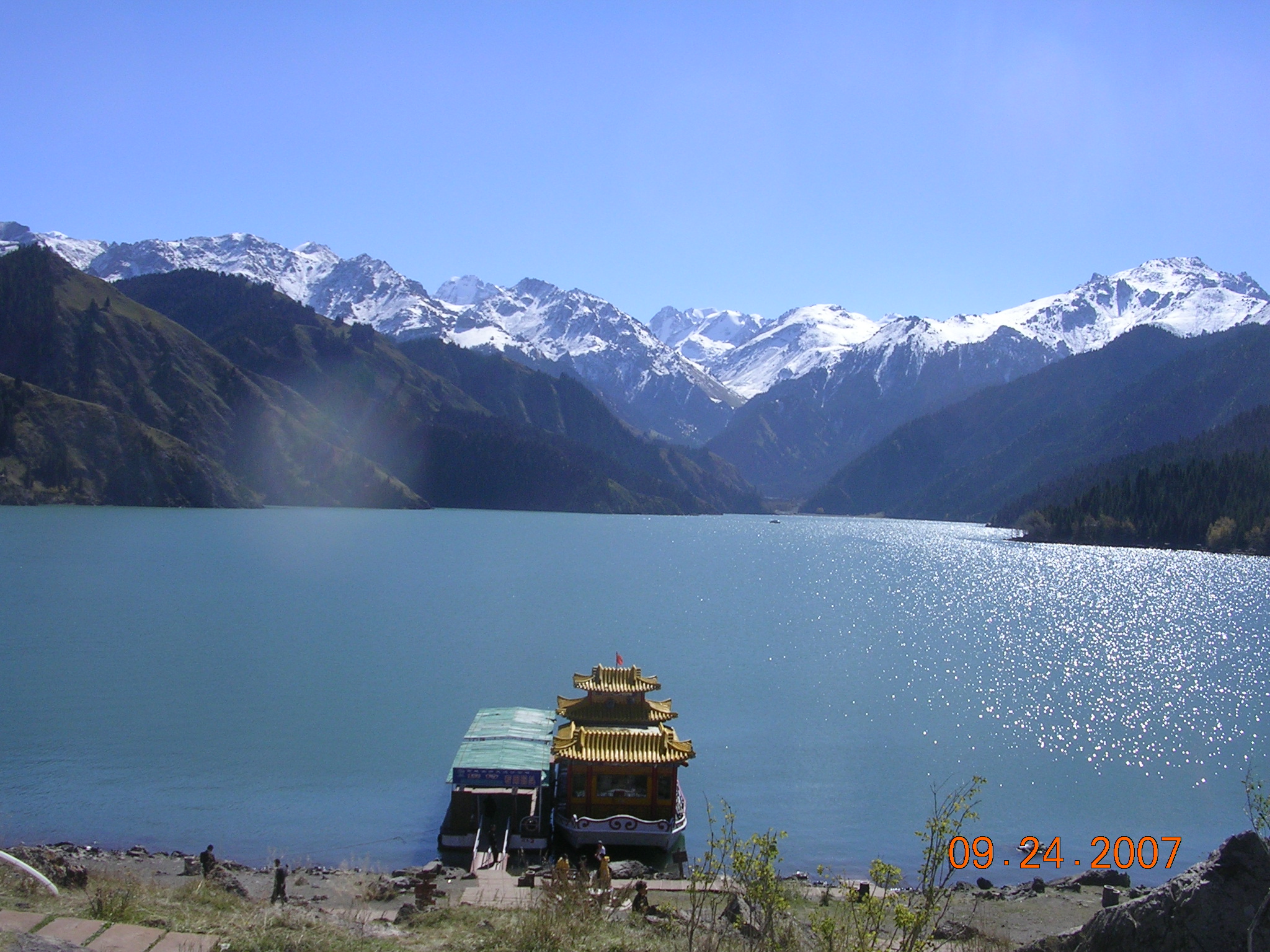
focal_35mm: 38
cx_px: 635
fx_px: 1394
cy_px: 476
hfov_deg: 49.0
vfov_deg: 37.7
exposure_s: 1/422
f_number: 5.6
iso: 50
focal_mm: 5.8
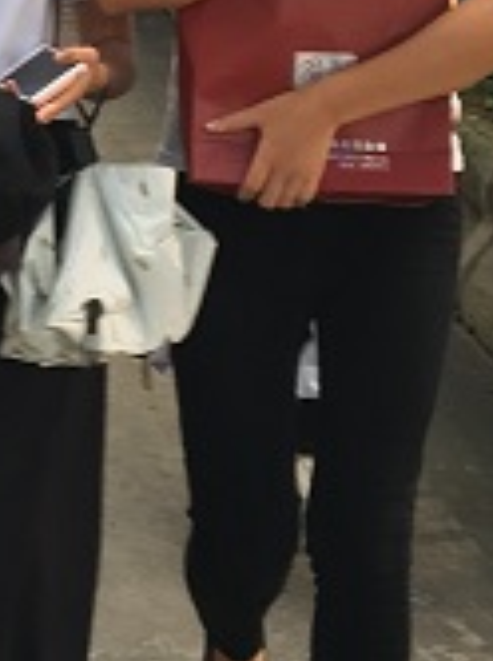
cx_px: -282
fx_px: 2665
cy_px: -199
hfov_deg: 10.2
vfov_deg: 13.6
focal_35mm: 140
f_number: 2.2
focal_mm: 4.15
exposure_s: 1/115
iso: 25
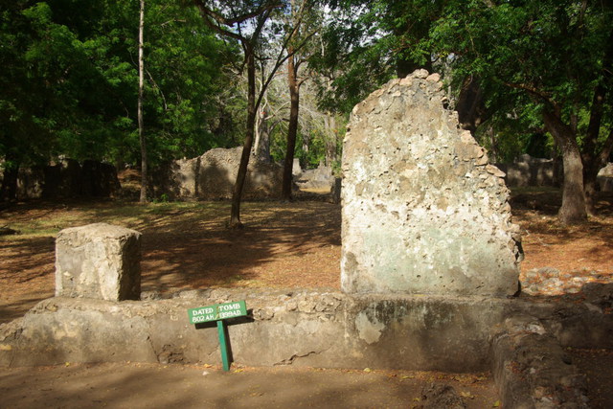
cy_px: 204
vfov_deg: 36.9
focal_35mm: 36
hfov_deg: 53.1
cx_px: 306
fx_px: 613
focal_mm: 24
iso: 100
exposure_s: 1/90
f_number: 6.7
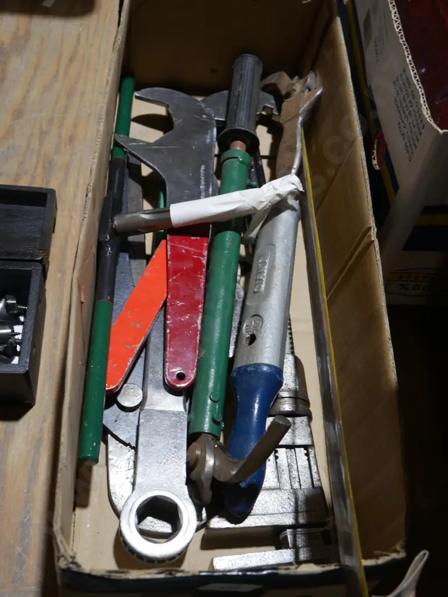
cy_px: 298
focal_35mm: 40
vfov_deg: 46.8
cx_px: 224
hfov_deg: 36.0
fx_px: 690
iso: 320
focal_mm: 20
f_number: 4.5
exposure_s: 1/60
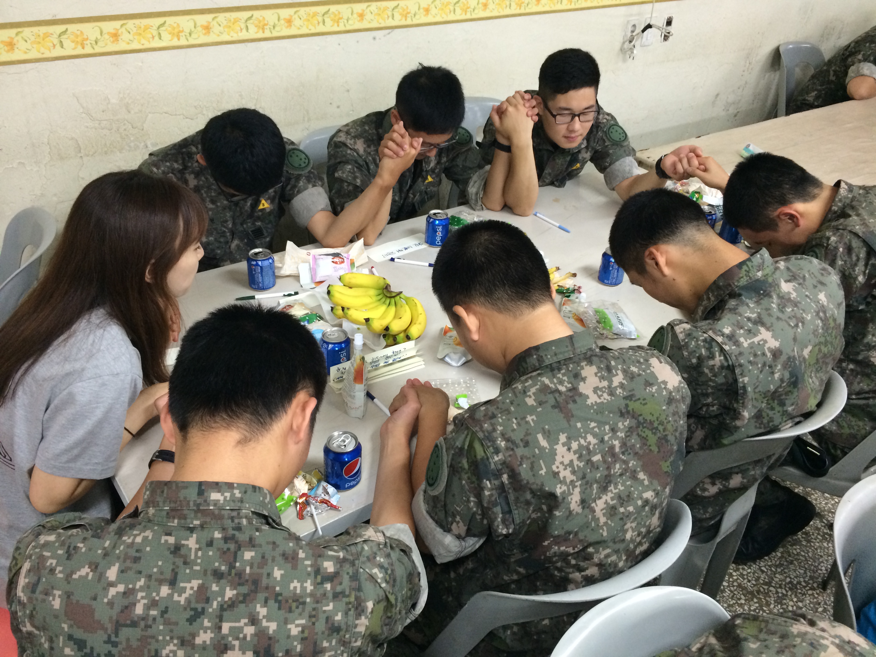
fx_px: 759
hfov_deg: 60.0
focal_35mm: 30
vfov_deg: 46.8
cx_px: 438
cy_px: 328
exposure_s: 1/30
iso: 200
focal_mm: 4.12
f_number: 2.2
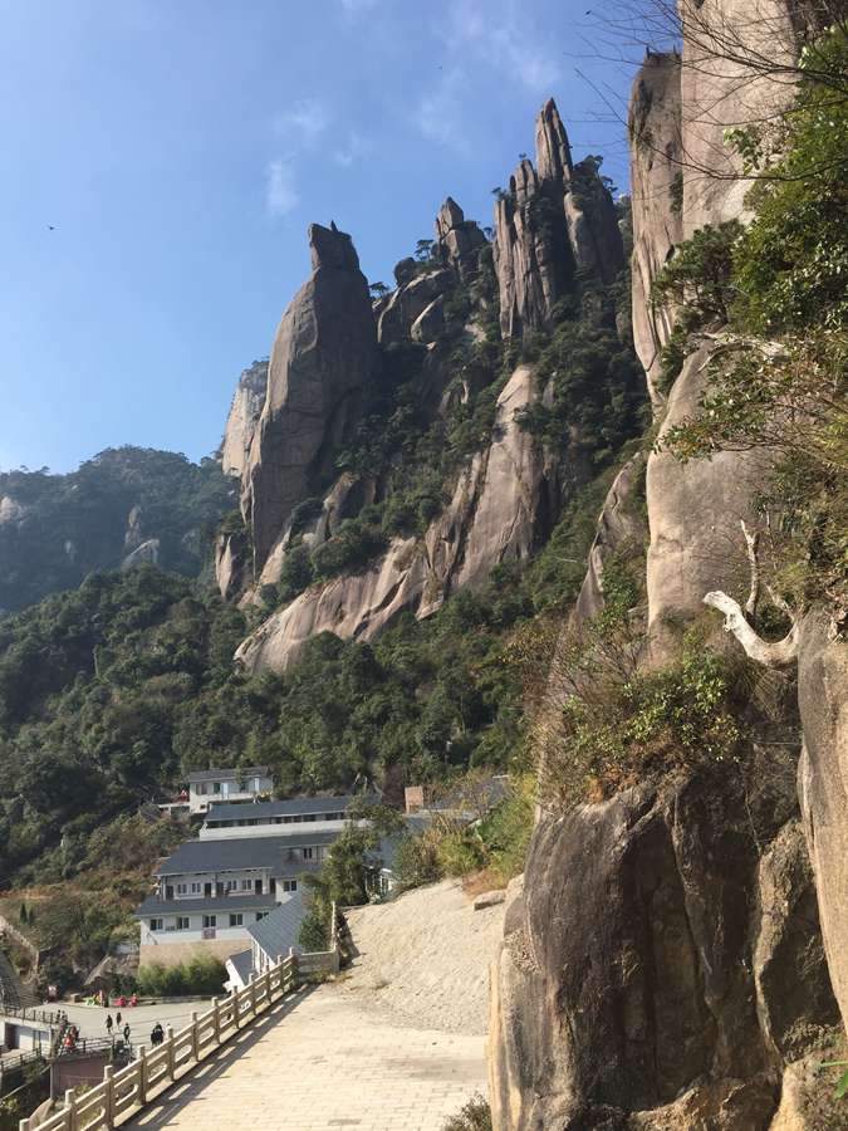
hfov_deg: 48.2
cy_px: 566
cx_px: 424
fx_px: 947
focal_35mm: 29
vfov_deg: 61.7
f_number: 2.2
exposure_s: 1/1582
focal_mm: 4.15
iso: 32
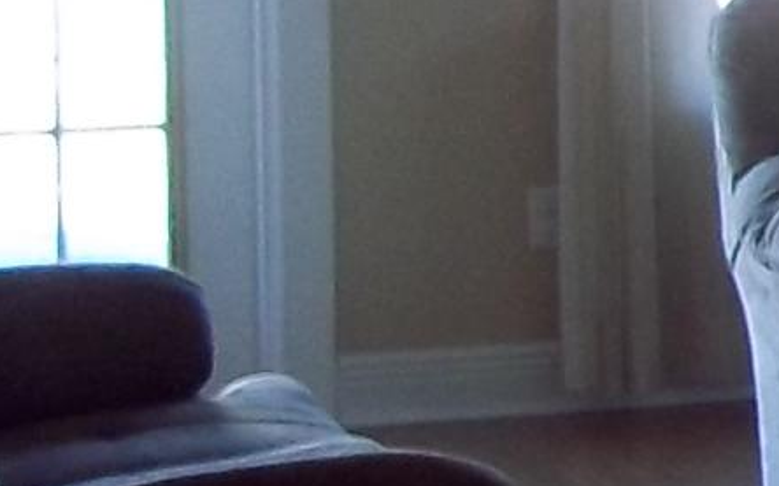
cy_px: -281
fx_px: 5475
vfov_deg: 5.0
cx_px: 2032
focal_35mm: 258
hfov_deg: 7.5
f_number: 3.1
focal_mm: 6.5
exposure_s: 1/30
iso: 119
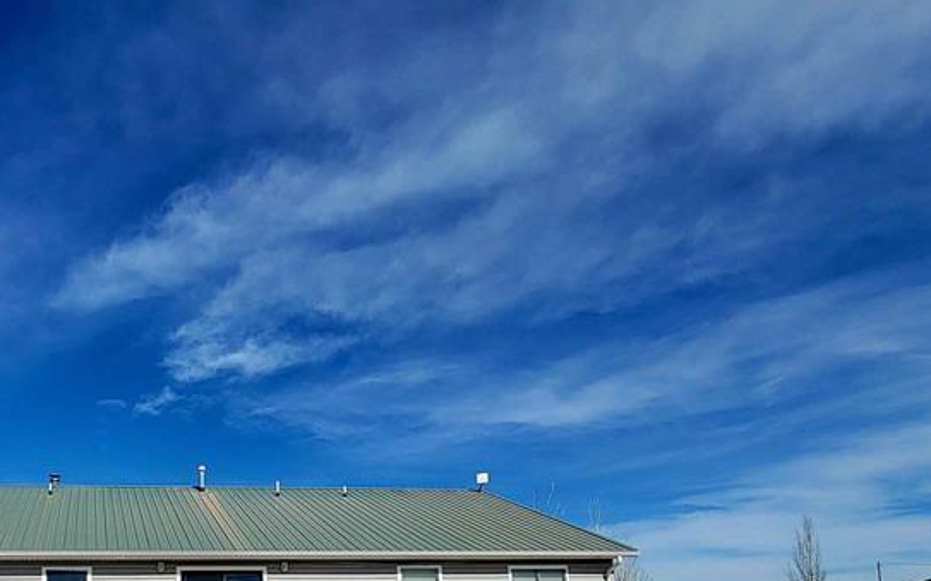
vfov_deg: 43.2
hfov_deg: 63.8
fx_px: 659
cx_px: 175
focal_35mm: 26
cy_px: 531
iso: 50
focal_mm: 2.2
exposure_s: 1/3333
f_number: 2.2
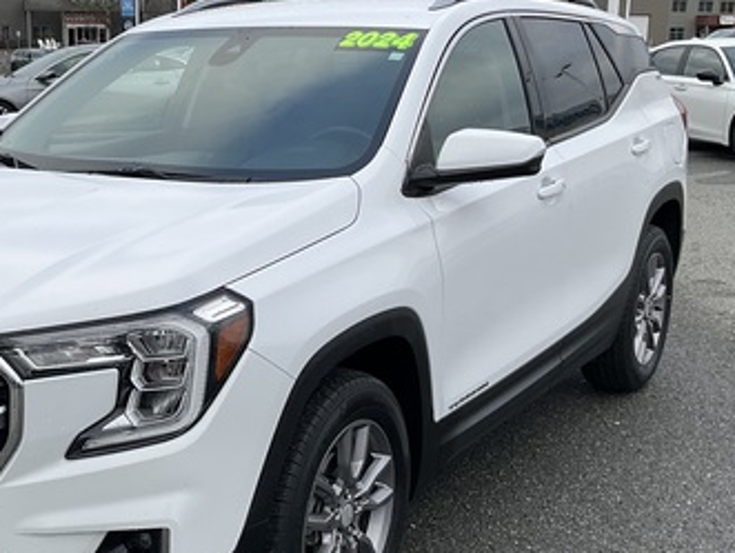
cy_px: 335
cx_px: 180
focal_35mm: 56
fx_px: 1190
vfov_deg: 26.1
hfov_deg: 33.6
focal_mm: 3
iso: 25
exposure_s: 1/391
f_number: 1.8
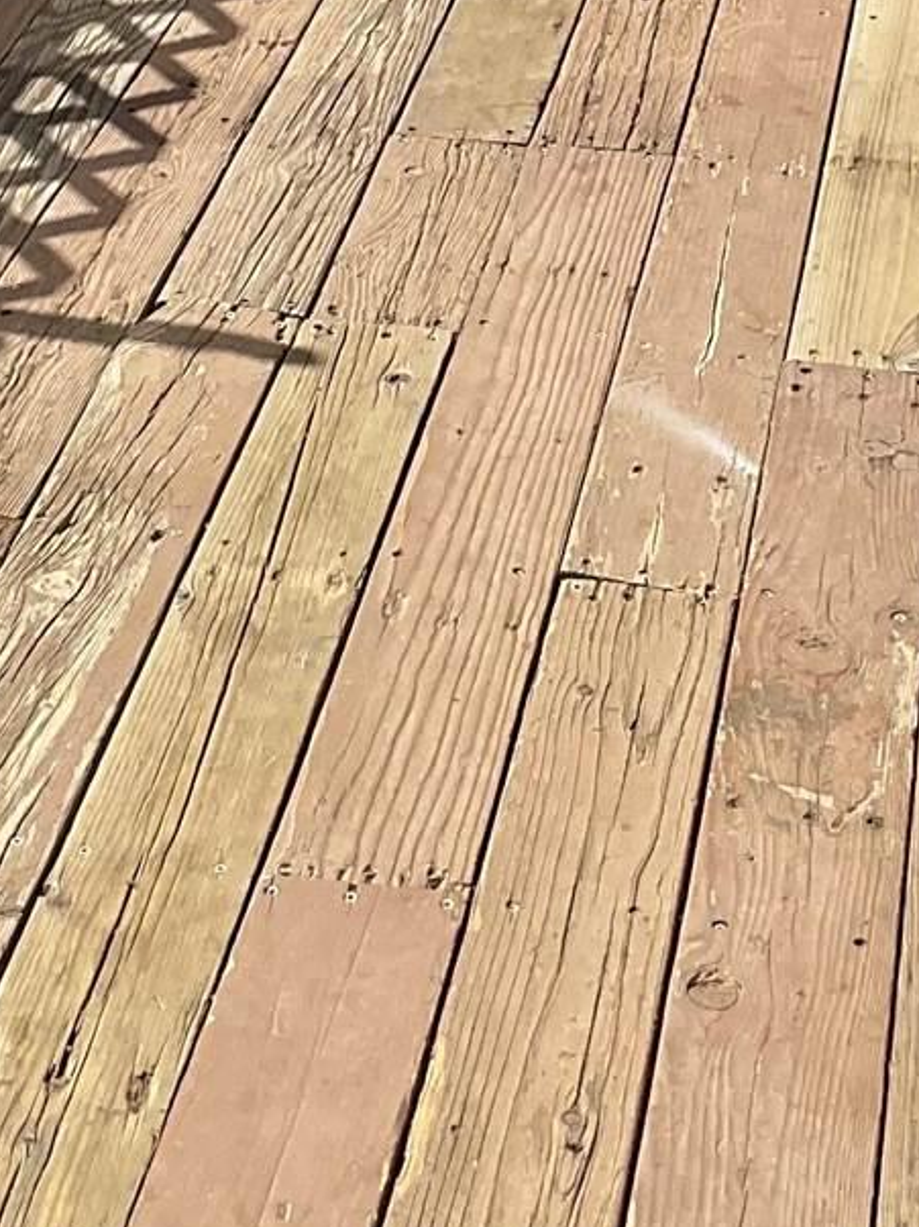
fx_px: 3932
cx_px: 412
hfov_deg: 13.3
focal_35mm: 111
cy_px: -277
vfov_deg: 16.9
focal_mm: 3
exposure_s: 1/3322
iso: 16
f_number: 1.8
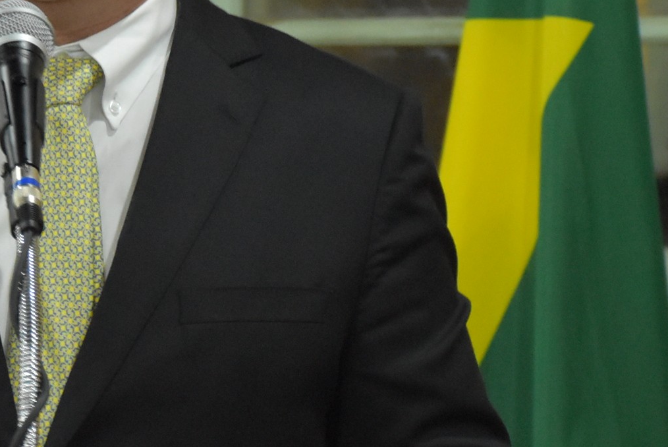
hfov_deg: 7.0
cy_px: 138
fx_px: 5423
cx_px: 35
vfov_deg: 4.7
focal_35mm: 292
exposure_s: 1/60
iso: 2500
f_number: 5
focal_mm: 66
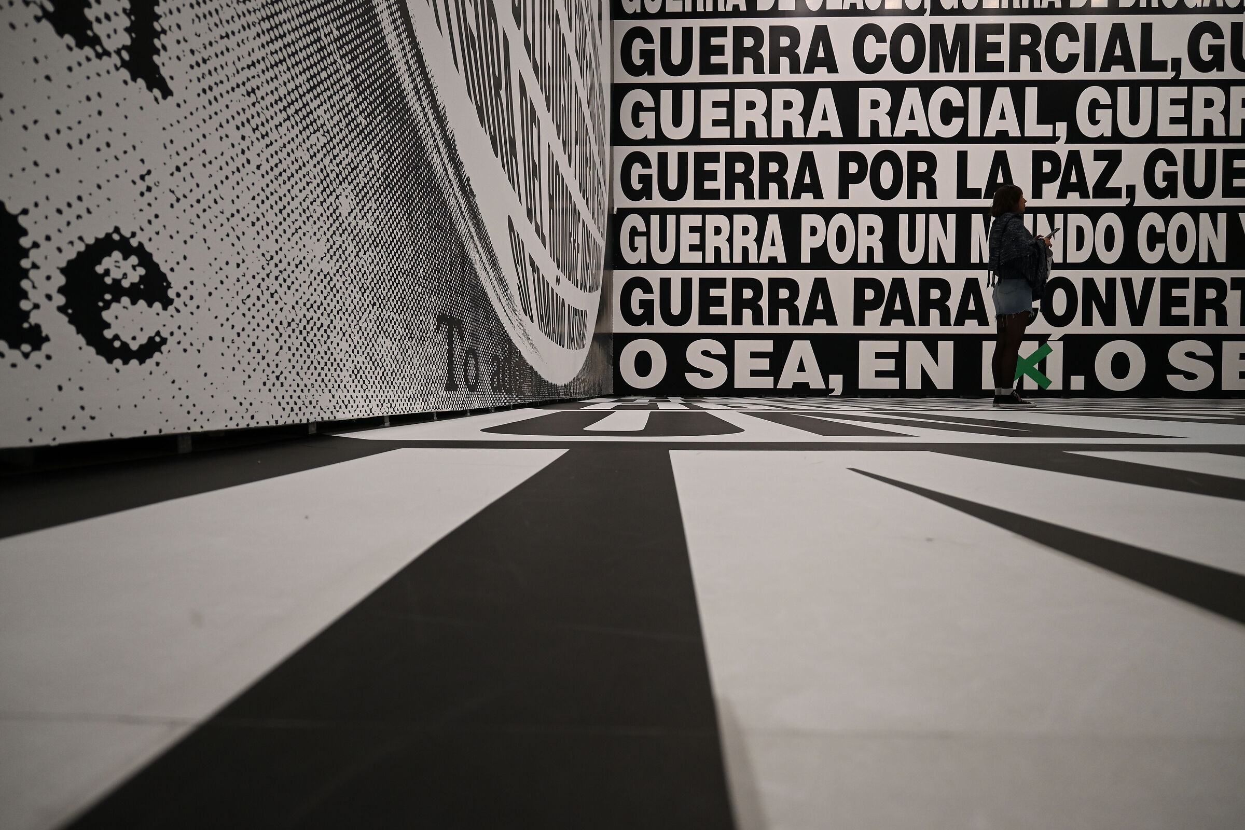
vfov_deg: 53.1
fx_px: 830
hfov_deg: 73.7
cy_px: 415
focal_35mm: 24
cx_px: 622
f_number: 3.5
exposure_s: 1/100
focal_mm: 16
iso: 400
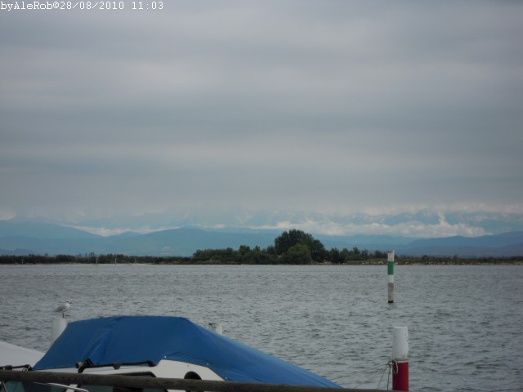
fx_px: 2115
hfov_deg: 14.1
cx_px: 262
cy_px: 196
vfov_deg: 10.6
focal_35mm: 140
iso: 100
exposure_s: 1/320
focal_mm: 25
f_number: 6.6
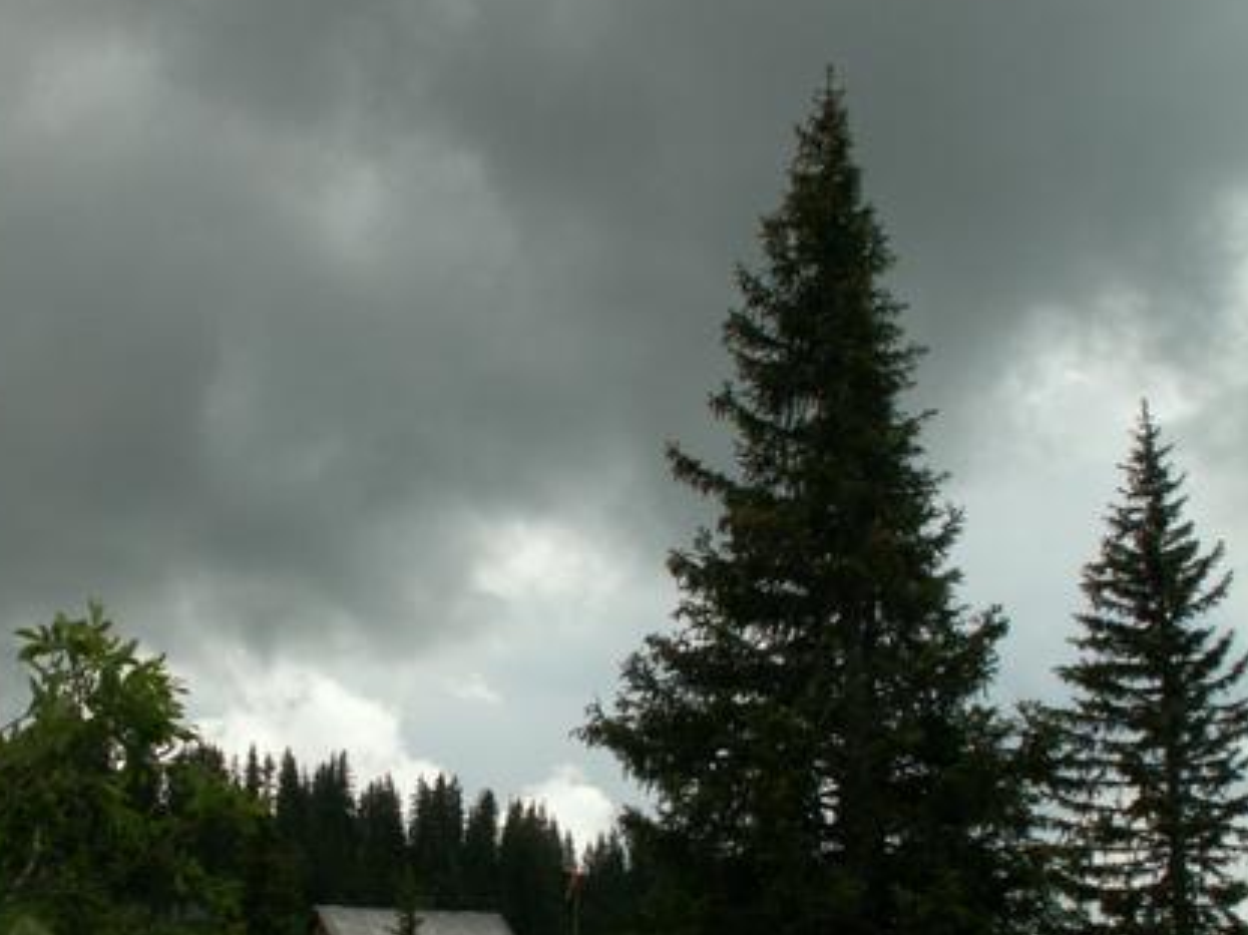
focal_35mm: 54
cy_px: 673
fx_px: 1946
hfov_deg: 35.3
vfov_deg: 26.7
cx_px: 439
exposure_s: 1/250
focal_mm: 5.86
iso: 50
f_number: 7.1
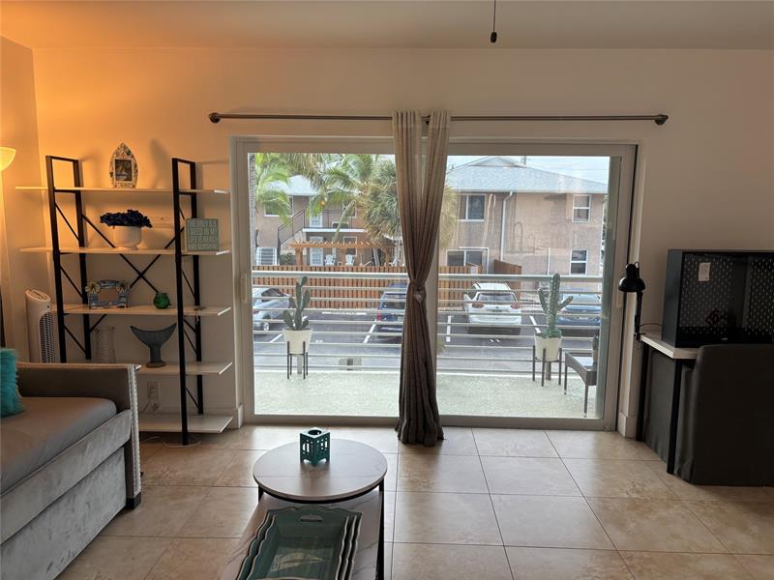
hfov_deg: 67.3
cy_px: 290
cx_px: 387
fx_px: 581
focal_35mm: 26
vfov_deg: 53.1
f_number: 1.6
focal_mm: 5.96
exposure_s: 1/60
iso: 80
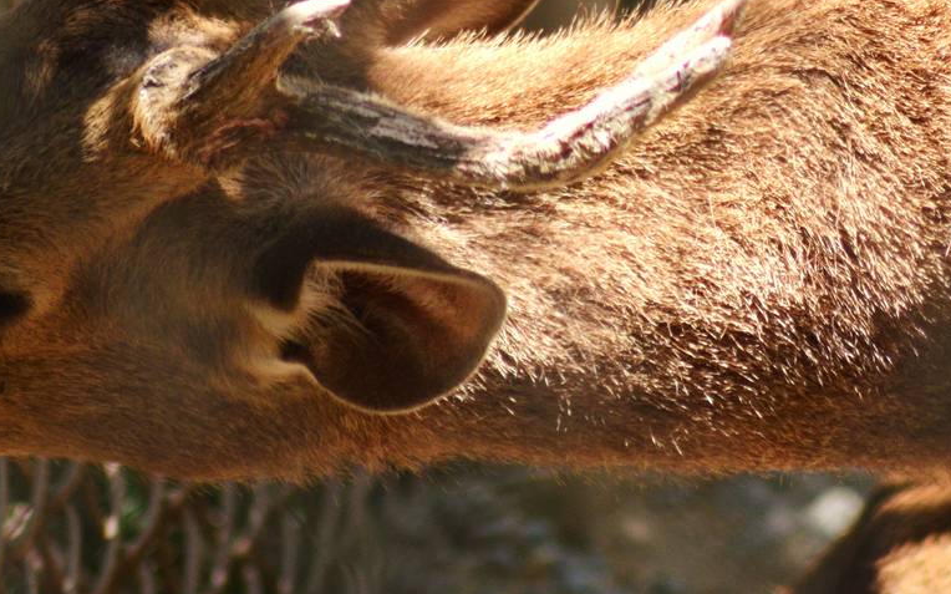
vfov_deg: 1.4
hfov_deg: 2.2
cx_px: 467
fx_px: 24848
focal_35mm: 959
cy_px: -50
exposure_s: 1/1000
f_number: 5.6
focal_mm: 300
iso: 640
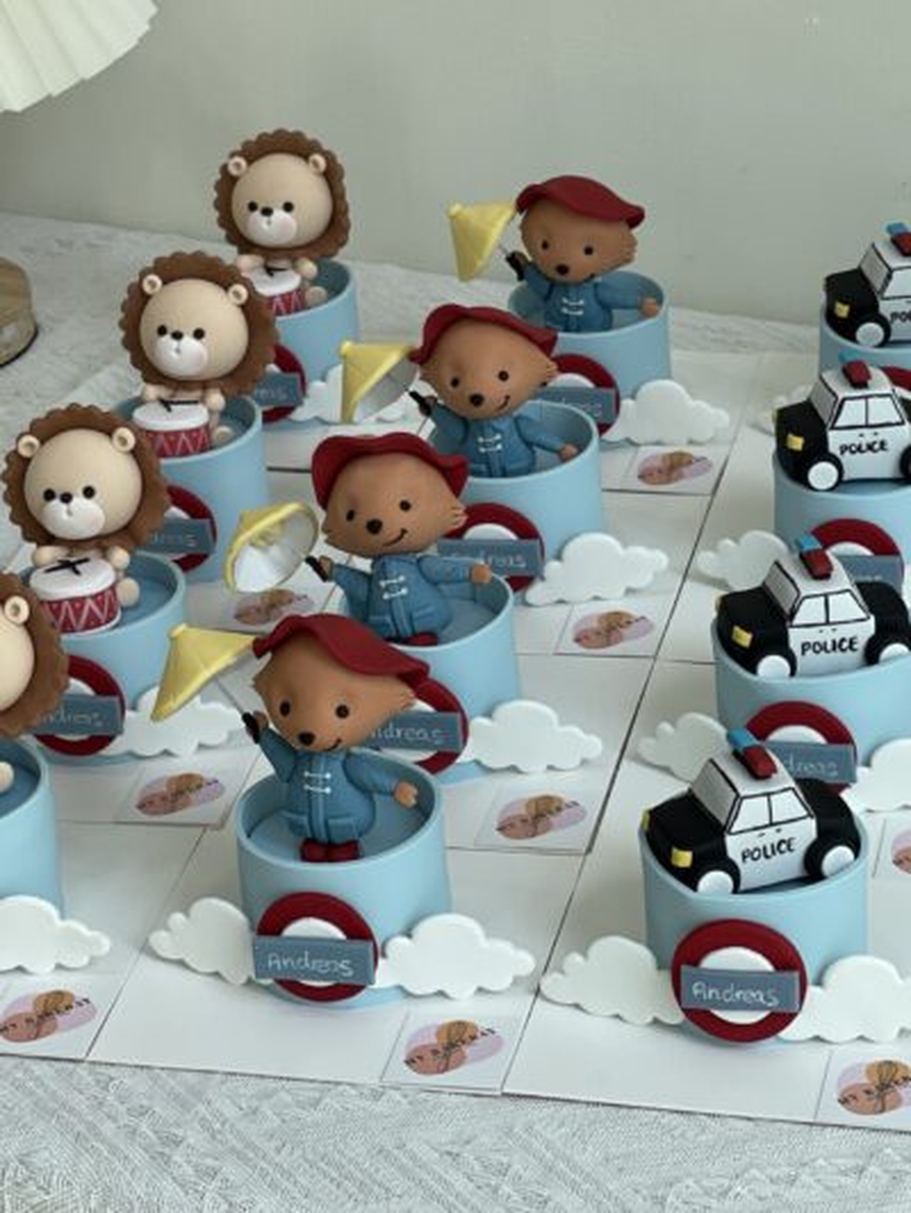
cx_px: 456
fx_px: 2245
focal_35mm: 64
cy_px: 606
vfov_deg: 30.3
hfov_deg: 22.9
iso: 25
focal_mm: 7.5
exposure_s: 1/121
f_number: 2.2
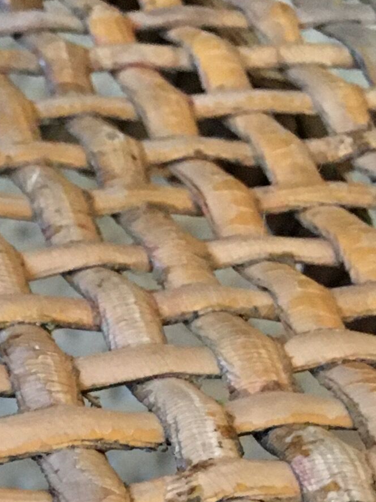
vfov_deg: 12.8
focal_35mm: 132
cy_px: 1036
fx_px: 1913
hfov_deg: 10.4
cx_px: -353
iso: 200
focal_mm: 4.15
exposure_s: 1/33
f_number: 2.2
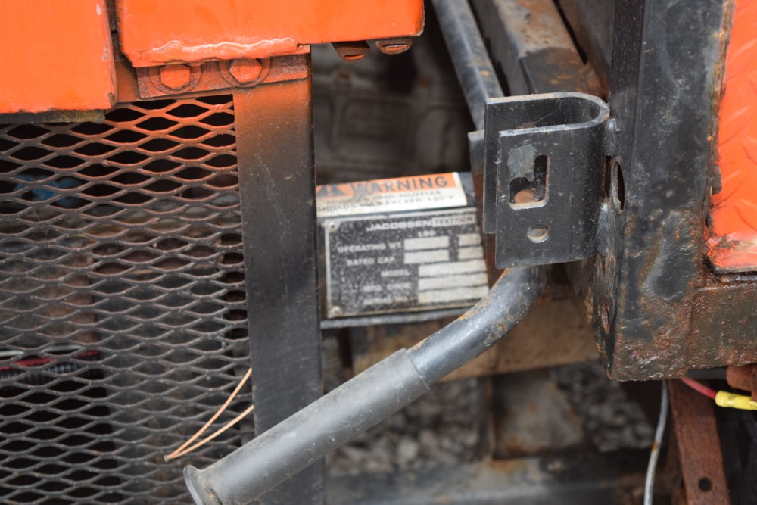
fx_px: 1735
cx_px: 378
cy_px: 252
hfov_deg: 24.6
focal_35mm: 82
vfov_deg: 16.6
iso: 640
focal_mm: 55
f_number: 5.6
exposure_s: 1/125
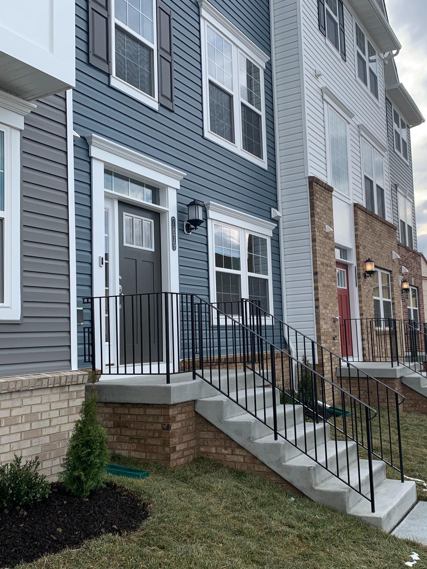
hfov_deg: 40.6
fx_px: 576
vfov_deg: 52.6
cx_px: 248
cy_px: 286
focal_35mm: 35
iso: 25
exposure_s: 1/518
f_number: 1.8
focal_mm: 4.25
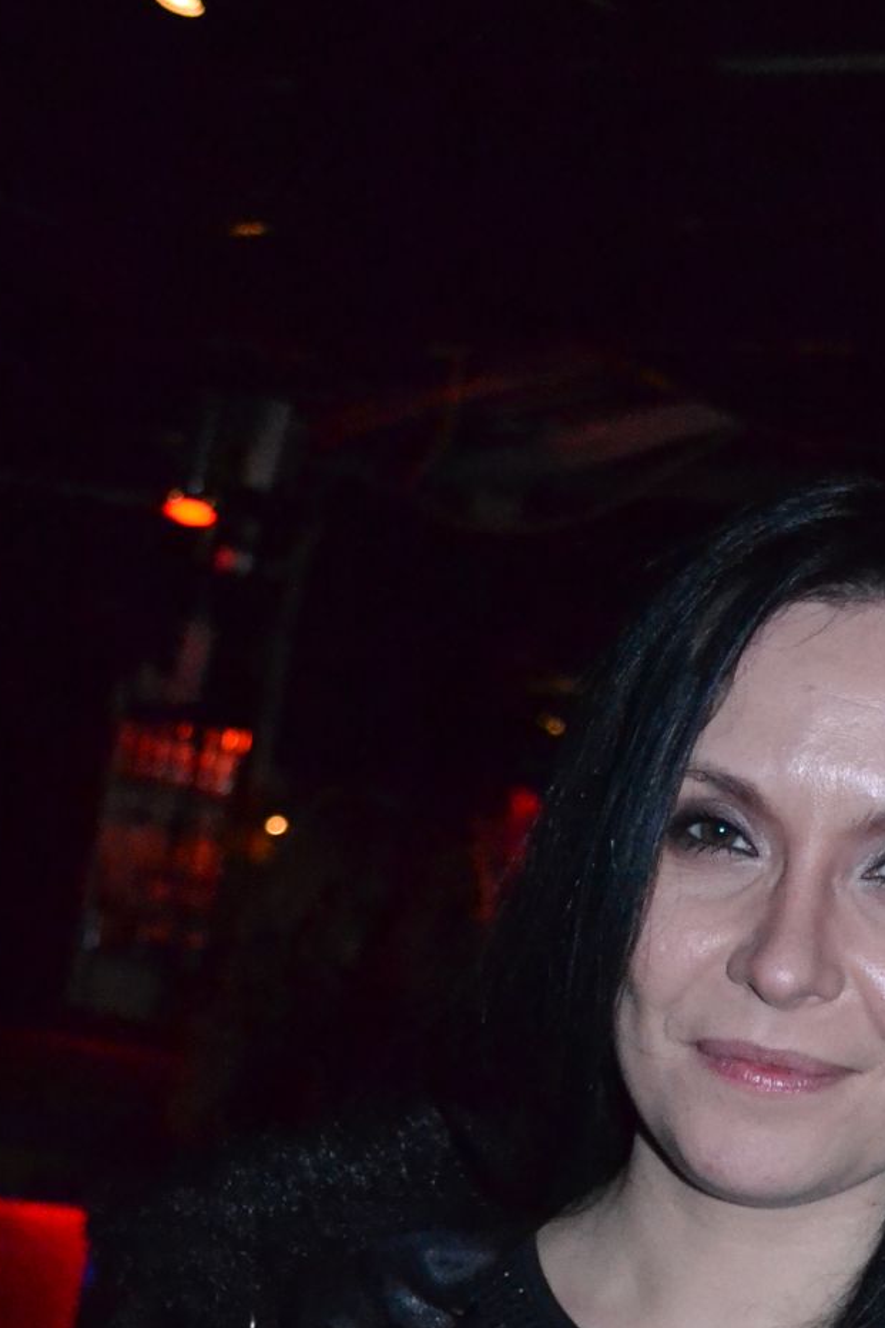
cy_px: 1570
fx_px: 3283
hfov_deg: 15.3
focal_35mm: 89
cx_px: 617
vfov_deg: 21.3
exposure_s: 1/60
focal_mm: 24
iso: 3200
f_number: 4
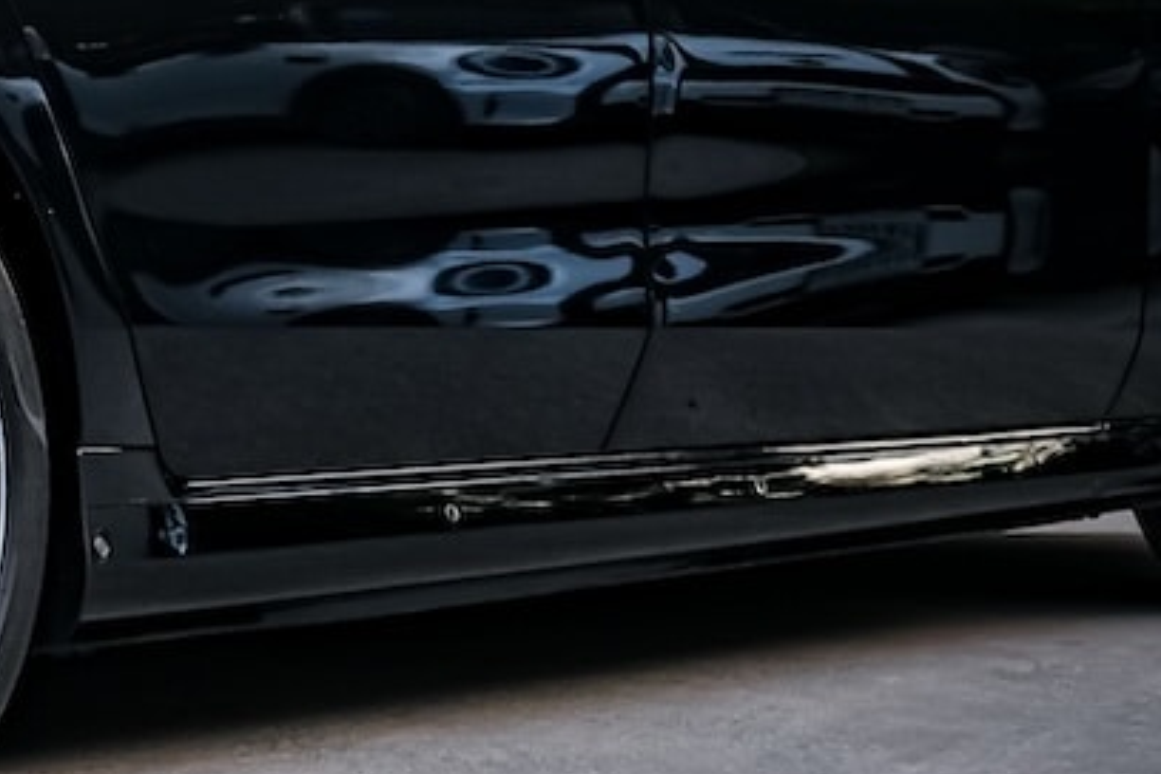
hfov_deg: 11.2
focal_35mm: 180
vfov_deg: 7.5
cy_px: -287
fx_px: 5805
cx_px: -296
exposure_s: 1/250
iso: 400
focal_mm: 32.9
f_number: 3.6
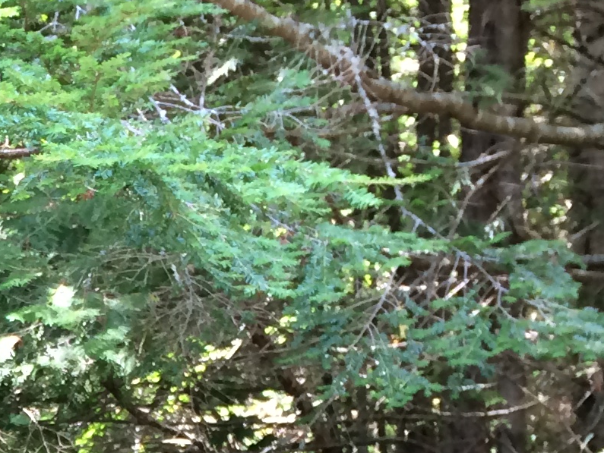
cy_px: 774
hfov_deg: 15.4
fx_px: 2077
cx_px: -265
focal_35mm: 119
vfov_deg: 11.7
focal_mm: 4.15
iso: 40
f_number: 2.2
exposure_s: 1/30
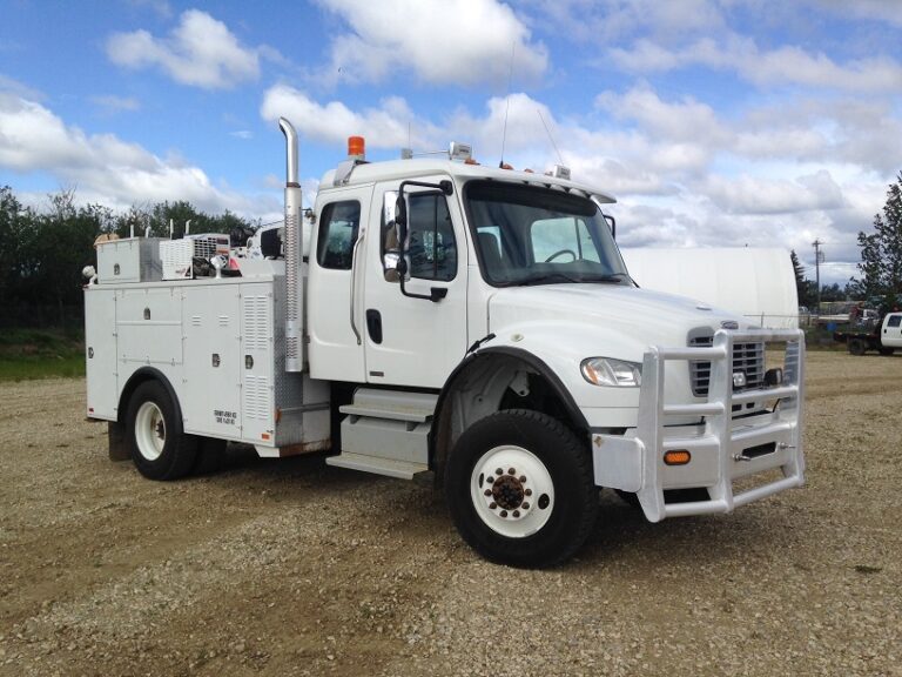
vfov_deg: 42.9
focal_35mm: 33
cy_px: 338
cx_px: 451
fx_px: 860
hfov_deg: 55.4
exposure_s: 1/1869
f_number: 2.4
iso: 50
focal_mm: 4.12
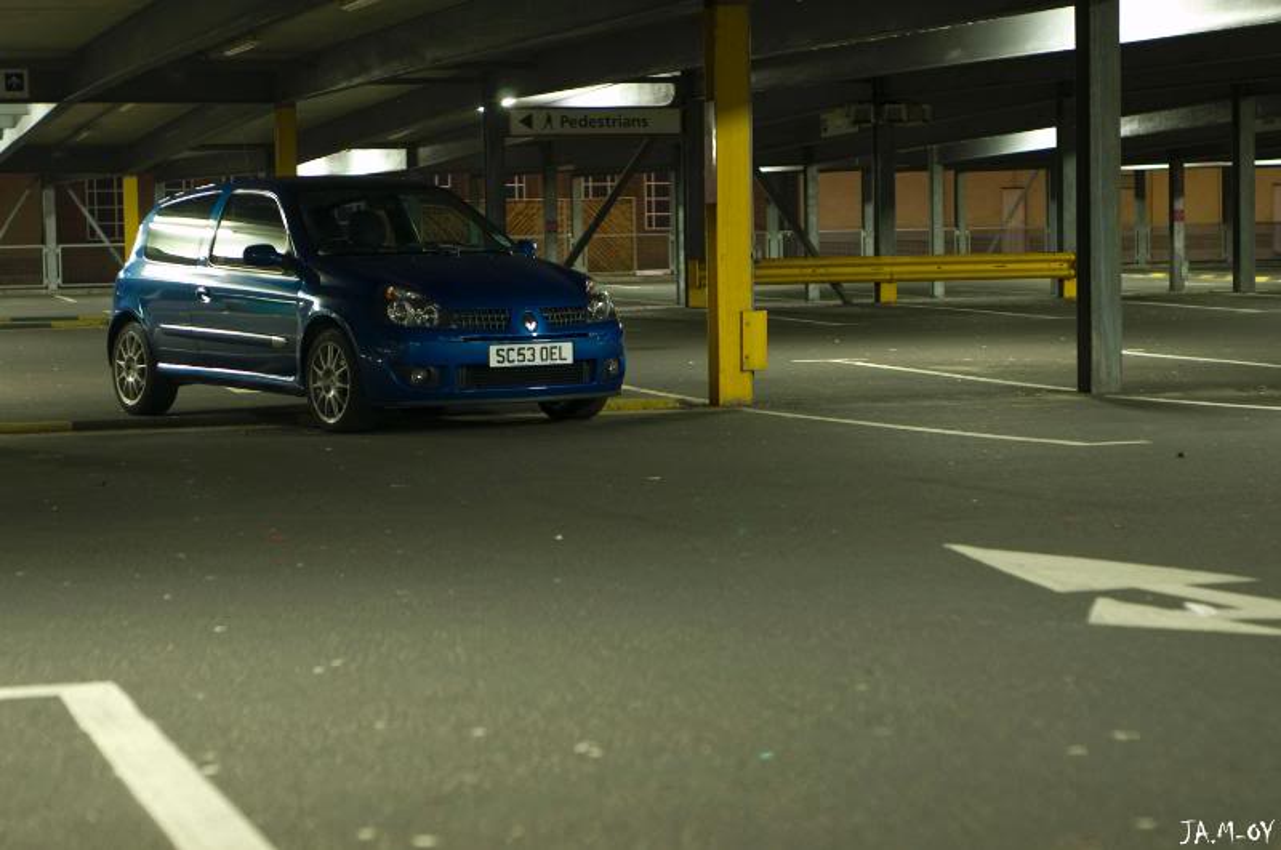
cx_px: 640
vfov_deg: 18.1
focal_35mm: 75
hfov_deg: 27.0
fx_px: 2665
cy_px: 425
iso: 200
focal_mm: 50
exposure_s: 1
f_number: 2.8
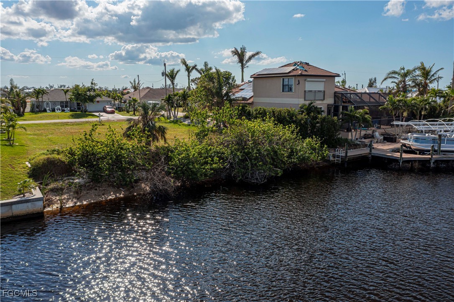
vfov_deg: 46.4
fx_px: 353
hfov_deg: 65.5
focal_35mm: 28
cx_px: 227
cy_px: 151
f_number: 5
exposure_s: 1/240
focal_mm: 10.26
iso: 100
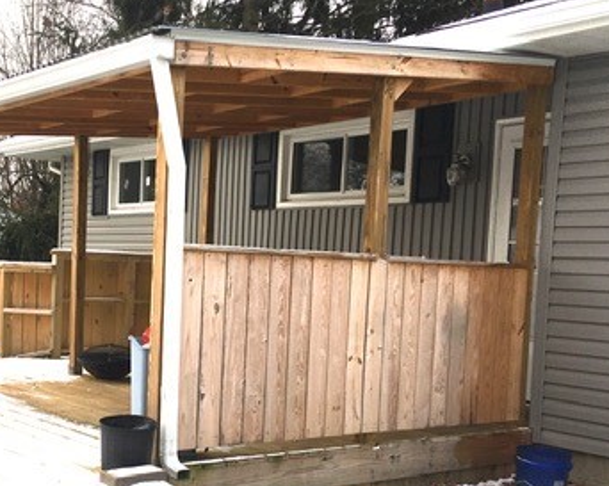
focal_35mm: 53
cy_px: 331
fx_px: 954
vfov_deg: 28.4
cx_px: 175
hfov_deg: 34.8
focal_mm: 4.15
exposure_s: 1/999
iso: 25
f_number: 2.2
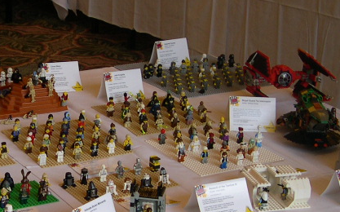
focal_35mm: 99
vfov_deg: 13.2
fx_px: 917
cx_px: 53
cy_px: 155
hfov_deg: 20.7
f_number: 2.8
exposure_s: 1/31.3
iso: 100
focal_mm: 8
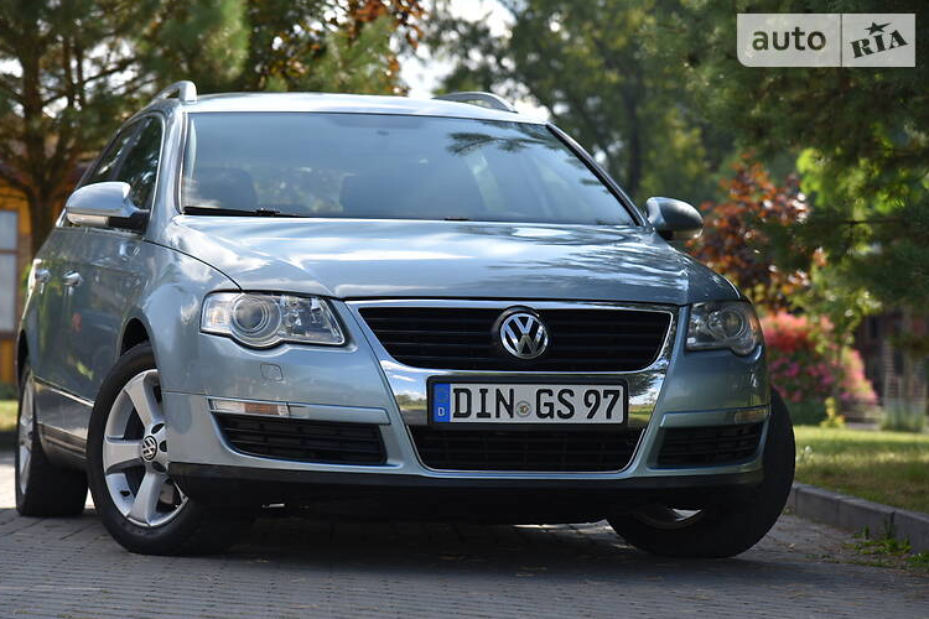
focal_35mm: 128
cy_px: 329
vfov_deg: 10.7
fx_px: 3303
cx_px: 438
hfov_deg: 16.0
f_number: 5.6
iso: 200
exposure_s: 1/500
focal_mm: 120
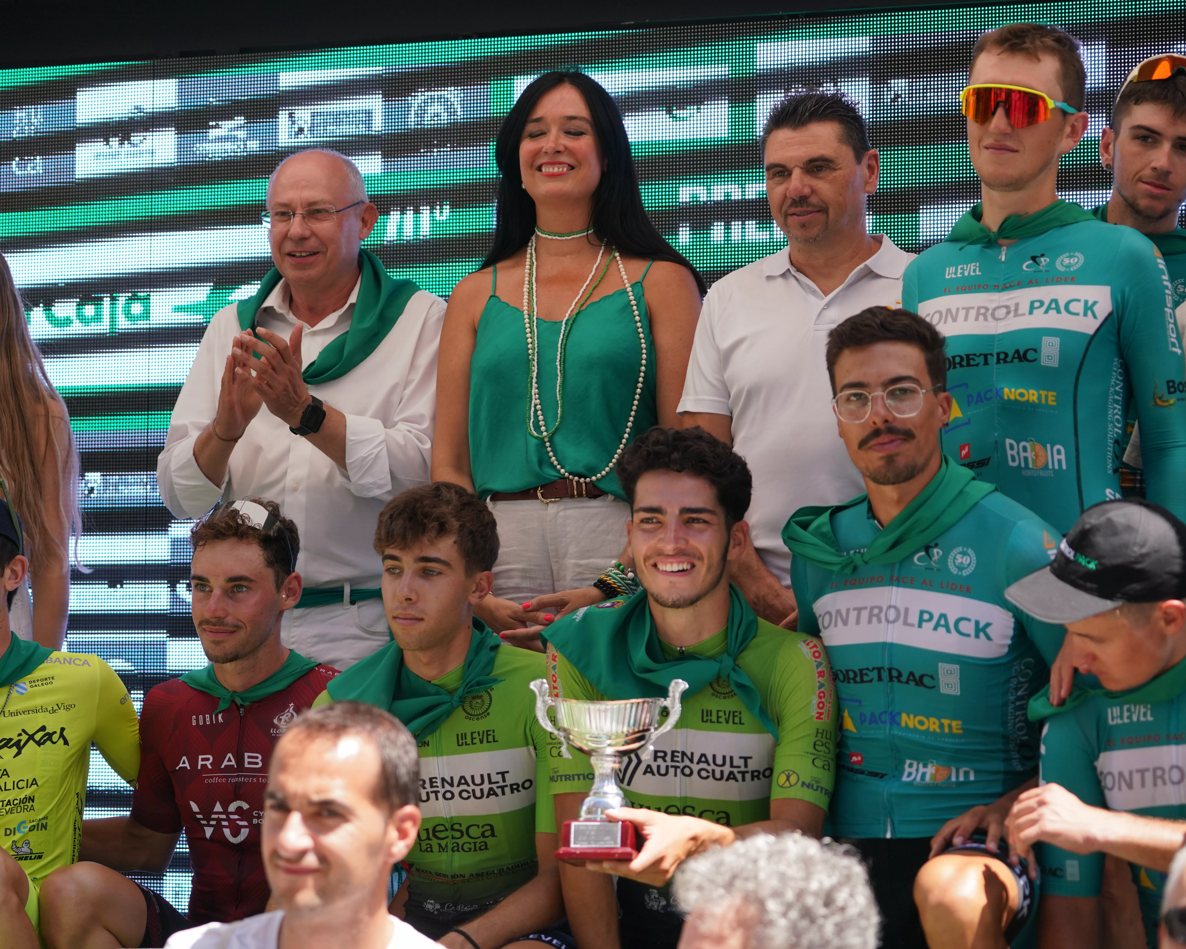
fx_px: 4212
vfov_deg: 12.9
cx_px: 531
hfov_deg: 16.0
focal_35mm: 120
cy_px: 474
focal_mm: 106
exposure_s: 1/1250
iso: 400
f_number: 4
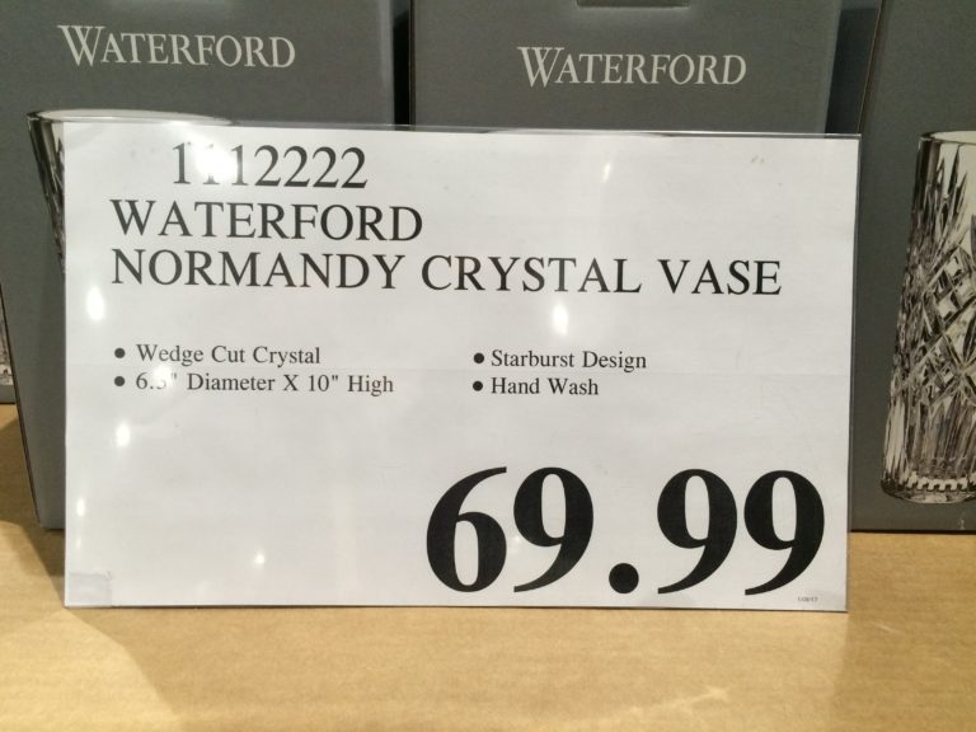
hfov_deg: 61.7
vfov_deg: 48.2
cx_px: 488
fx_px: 818
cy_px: 366
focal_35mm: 29
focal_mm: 4.15
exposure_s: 1/30
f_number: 2.2
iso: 125
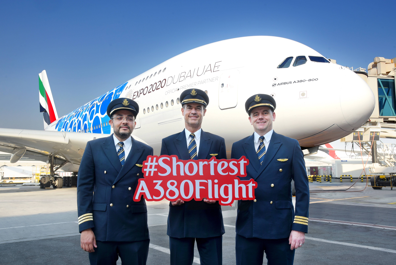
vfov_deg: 43.6
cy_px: 132
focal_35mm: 30
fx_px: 330
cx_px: 198
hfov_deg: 61.9
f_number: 11
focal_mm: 30
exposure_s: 1/40
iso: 100
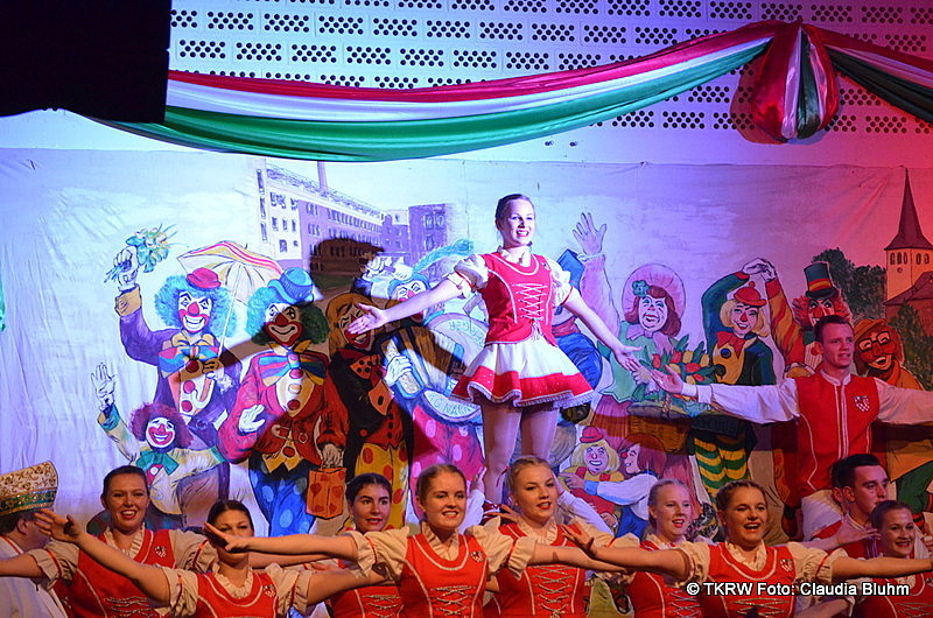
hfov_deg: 17.1
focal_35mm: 120
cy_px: 309
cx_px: 466
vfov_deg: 11.4
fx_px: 3104
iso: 3200
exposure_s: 1/200
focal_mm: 80
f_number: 4.2
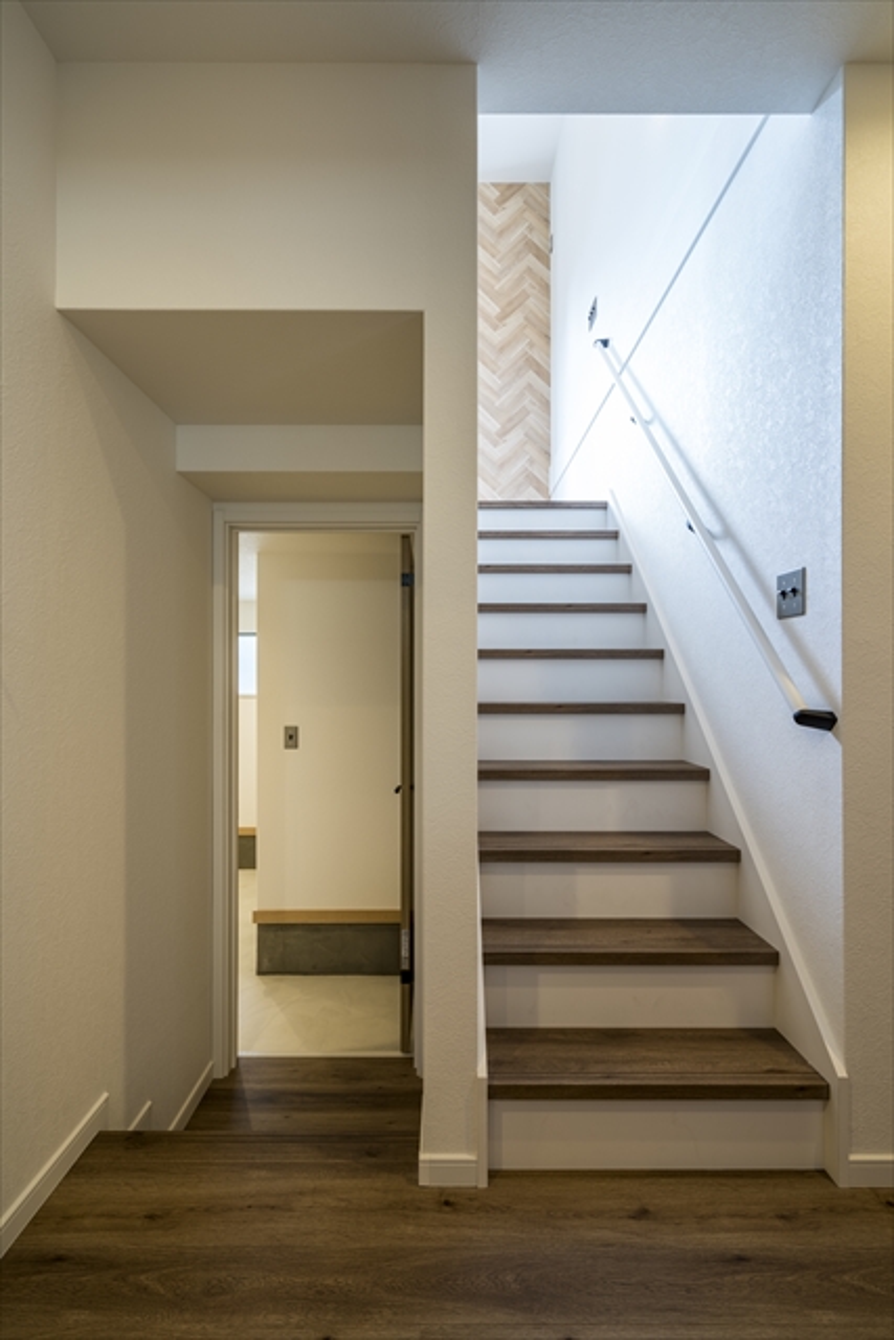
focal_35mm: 16
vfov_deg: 96.7
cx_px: 447
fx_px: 596
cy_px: 670
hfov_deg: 73.8
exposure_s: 1.6
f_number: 11
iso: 100
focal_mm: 16
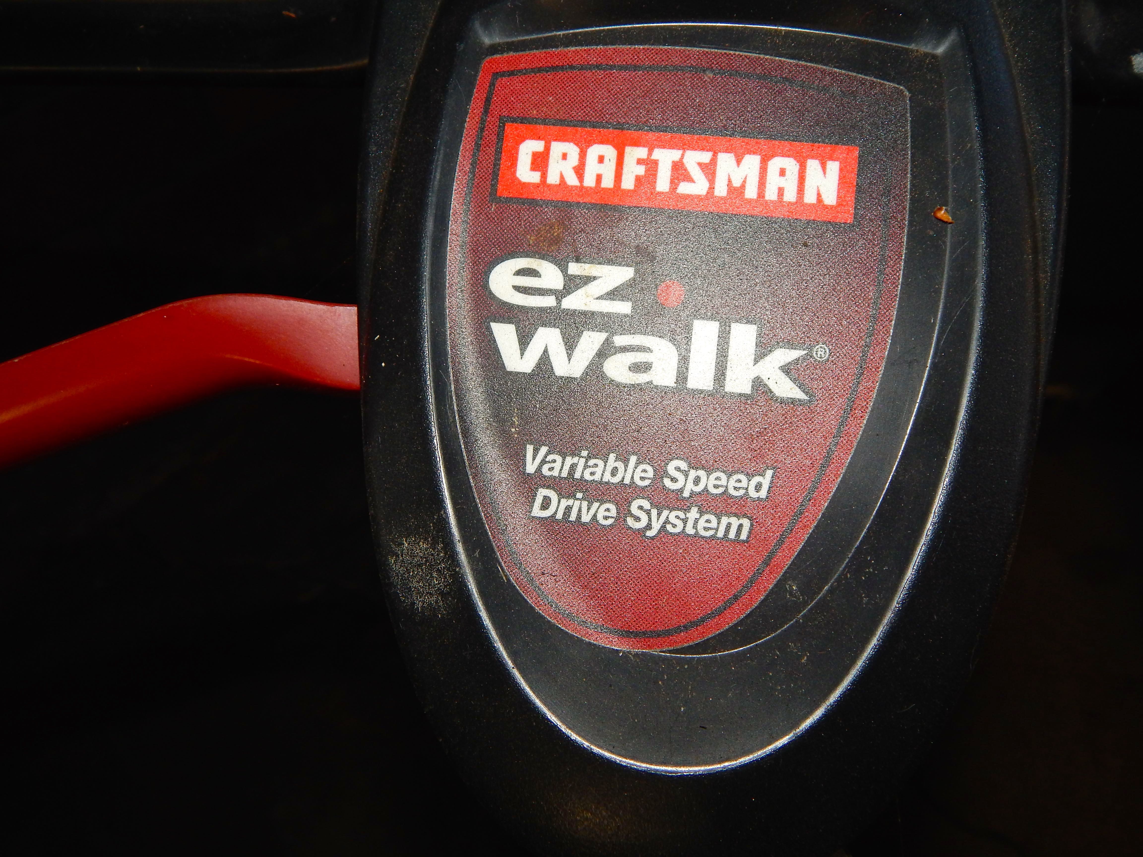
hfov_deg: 58.4
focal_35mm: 31
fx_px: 1024
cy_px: 428
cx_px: 572
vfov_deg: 45.4
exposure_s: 1/30
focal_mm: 5.6
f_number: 6.5
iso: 200
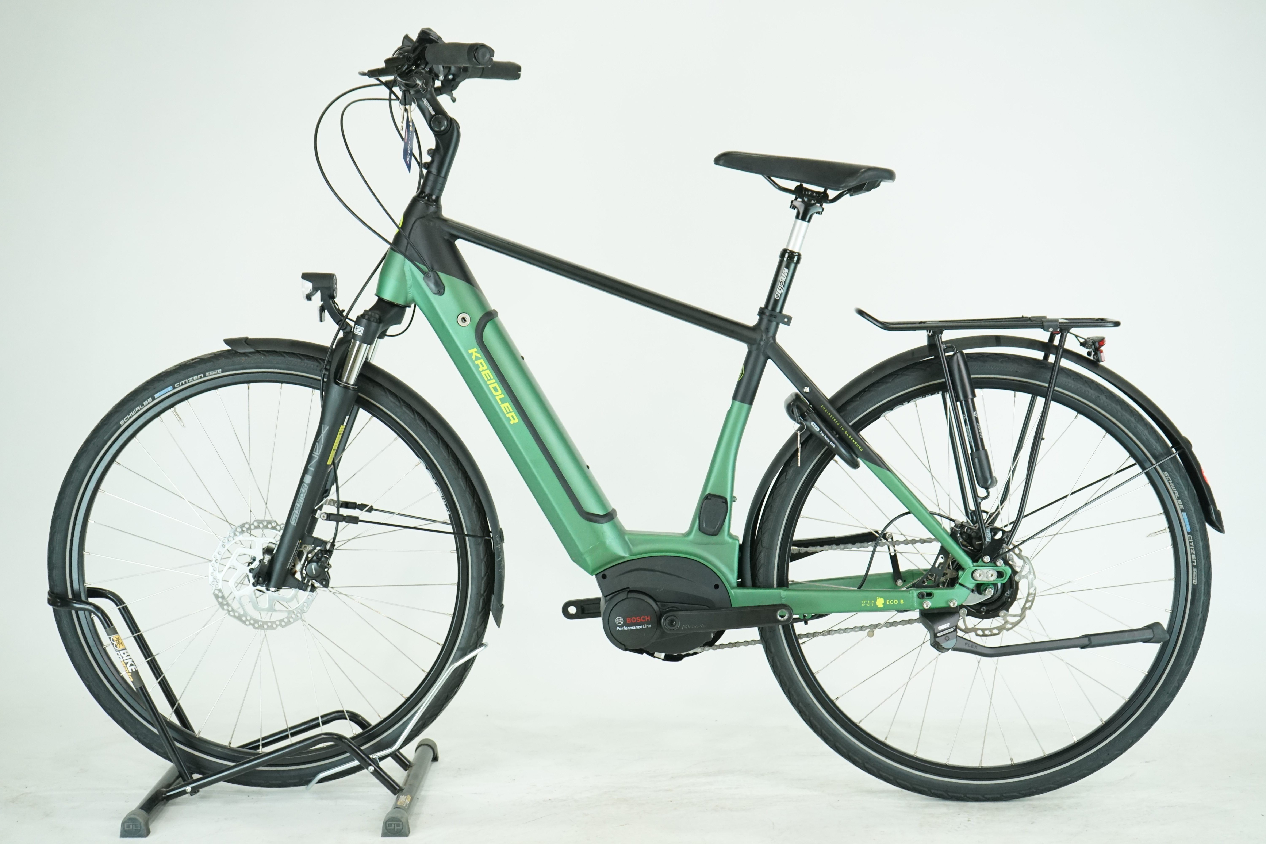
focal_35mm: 51
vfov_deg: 26.5
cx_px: 633
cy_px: 422
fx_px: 1793
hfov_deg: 38.9
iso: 1600
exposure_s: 1/200
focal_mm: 51
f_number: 5.6
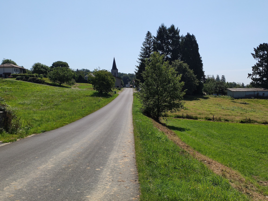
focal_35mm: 36
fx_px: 279
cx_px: 134
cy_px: 100
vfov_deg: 39.7
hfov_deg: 51.4
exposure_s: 1/2712
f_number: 1.75
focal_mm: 4.77
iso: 112
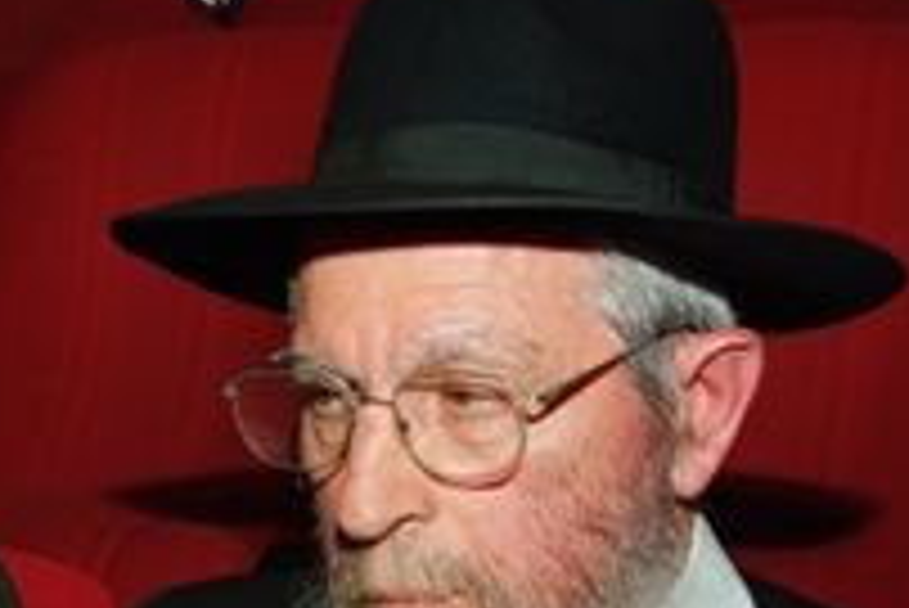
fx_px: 2805
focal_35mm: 111
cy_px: 750
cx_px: -45
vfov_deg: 12.1
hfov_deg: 17.9
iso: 500
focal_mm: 23
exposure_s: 1/80
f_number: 6.3
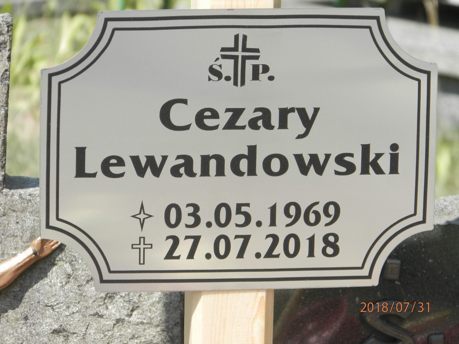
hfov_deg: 7.0
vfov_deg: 5.3
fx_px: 3726
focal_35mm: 281
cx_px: 230
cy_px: 172
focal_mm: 50.2
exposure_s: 1/200
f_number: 5.6
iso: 125
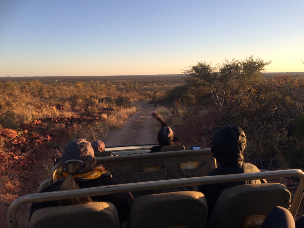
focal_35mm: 29
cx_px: 152
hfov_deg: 61.7
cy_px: 114
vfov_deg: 48.2
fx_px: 255
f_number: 2.2
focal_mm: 4.15
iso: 32
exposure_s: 1/641
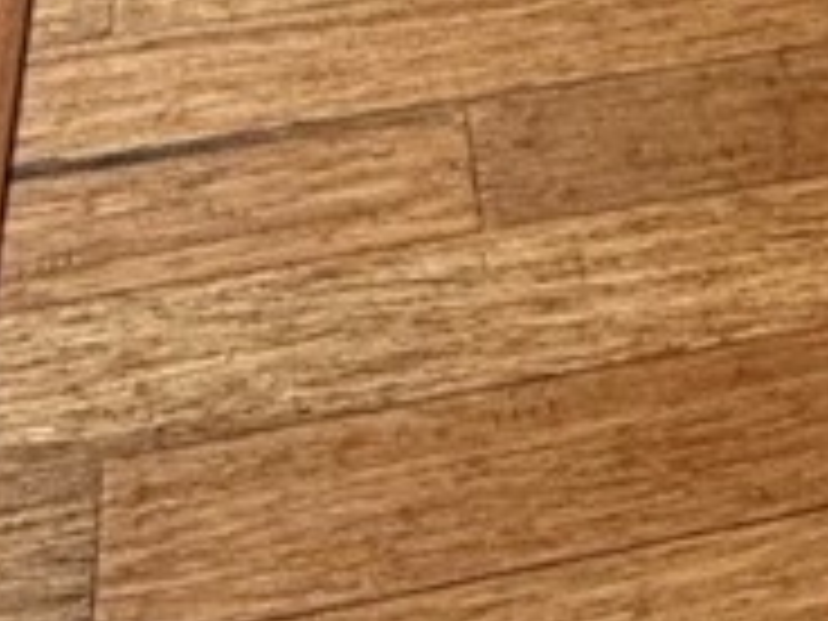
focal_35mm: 78
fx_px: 1866
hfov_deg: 24.8
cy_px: -1062
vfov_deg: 12.4
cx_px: 594
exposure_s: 1/60
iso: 250
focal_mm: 2.22
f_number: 2.2
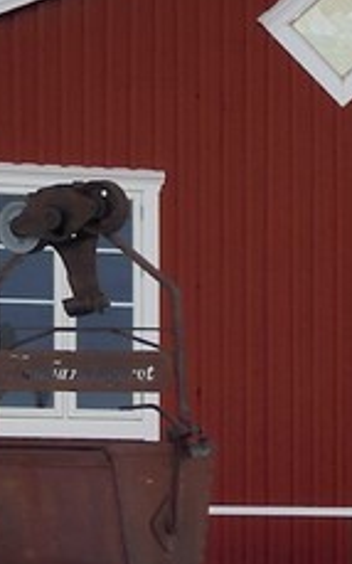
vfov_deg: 8.6
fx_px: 3717
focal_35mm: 242
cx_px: 1538
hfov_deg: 4.8
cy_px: 613
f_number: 10
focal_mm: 34
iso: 200
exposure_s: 1/80
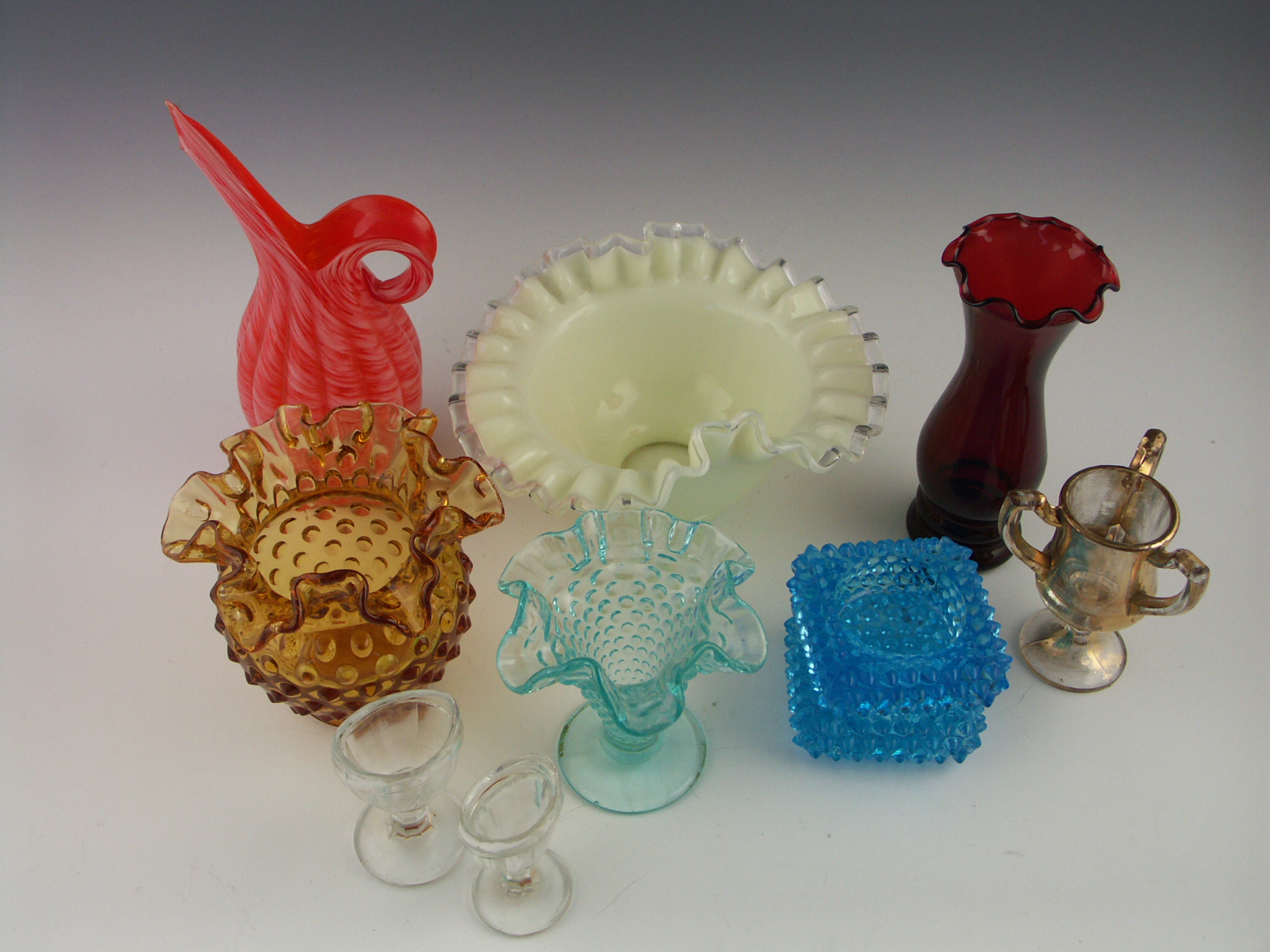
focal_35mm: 40
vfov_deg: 36.0
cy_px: 476
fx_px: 1468
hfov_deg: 46.8
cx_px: 635
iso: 100
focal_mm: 10.26
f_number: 3.2
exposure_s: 1/80
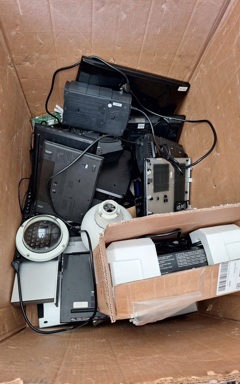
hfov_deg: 49.2
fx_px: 262
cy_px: 188
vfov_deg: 72.5
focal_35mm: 25
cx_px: 112
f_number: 1.8
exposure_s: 1/40
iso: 200
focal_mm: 5.54
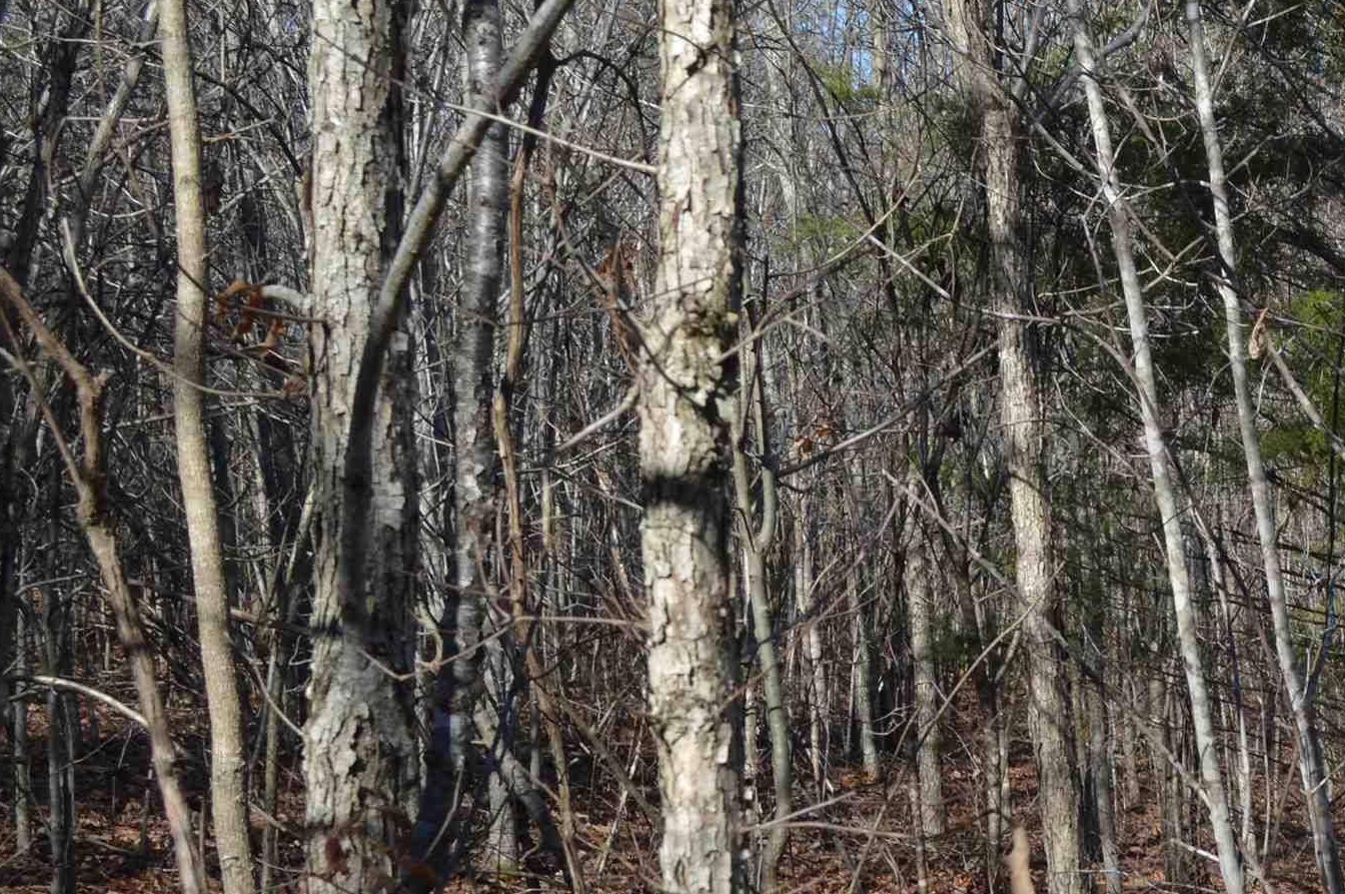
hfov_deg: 20.4
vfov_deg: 14.2
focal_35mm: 96
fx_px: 3583
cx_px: 1420
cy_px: 626
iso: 100
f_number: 7.1
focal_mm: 28
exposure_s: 1/200
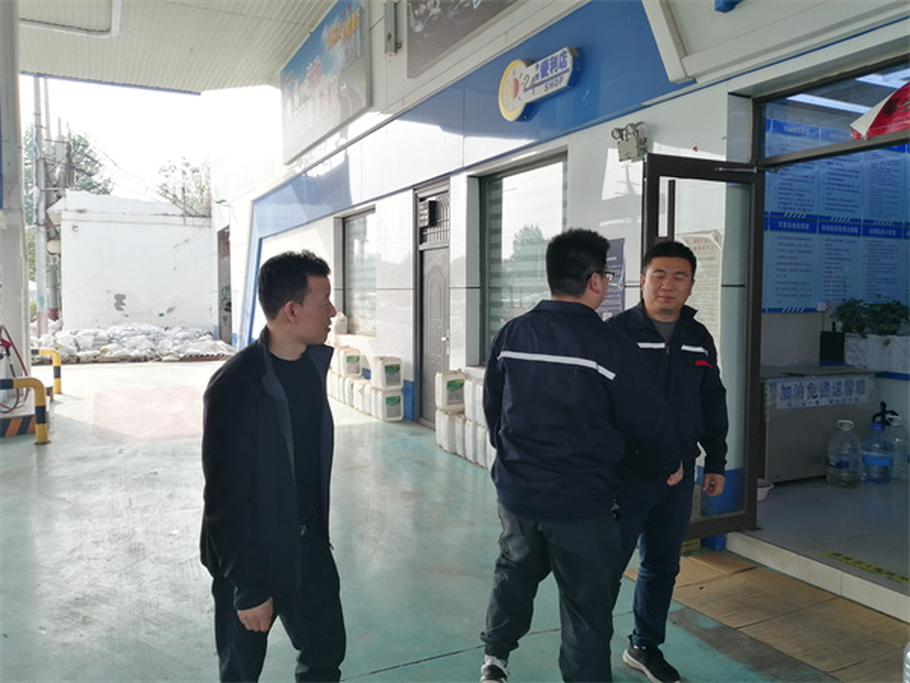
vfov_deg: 53.1
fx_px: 683
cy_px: 342
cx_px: 455
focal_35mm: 26
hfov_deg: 67.3
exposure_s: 1/188
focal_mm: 3.62
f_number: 1.8
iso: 50
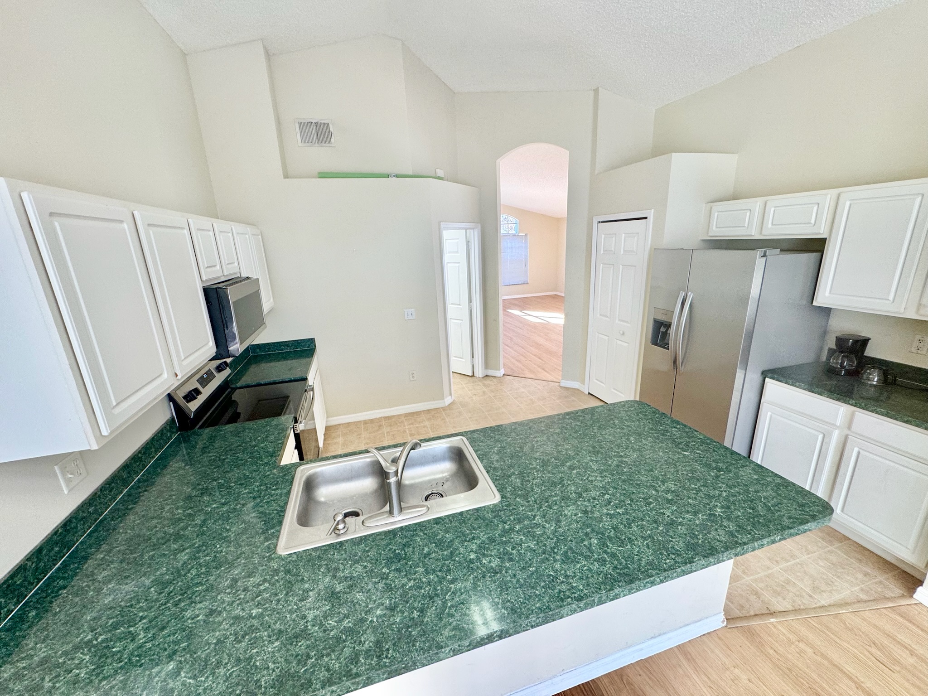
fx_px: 375
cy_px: 348
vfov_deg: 85.7
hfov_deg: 102.1
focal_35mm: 14
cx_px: 464
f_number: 2.2
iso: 125
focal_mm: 2.22
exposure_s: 1/120
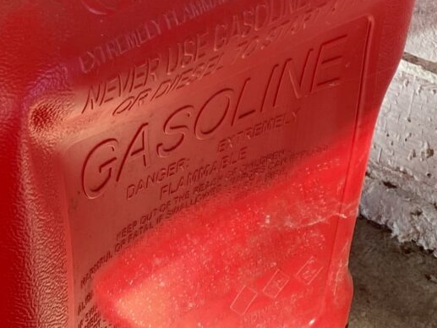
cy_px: -31
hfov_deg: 18.4
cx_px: -34
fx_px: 1301
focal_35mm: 103
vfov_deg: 14.1
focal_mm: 4.25
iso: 64
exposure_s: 1/122
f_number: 1.8
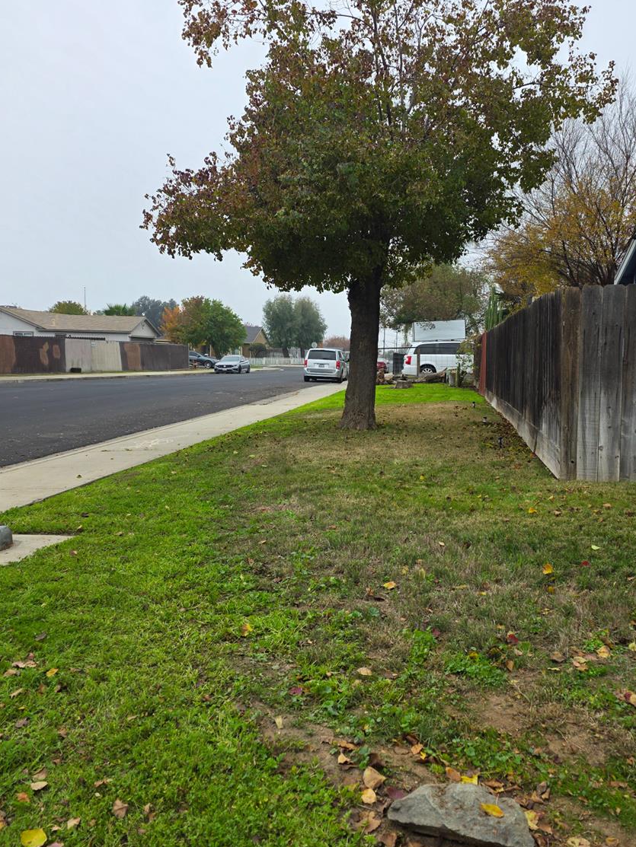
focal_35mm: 31
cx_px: 386
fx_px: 759
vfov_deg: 58.3
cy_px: 411
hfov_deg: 45.2
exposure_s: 1/359
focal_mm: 6.3
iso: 32
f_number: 1.7
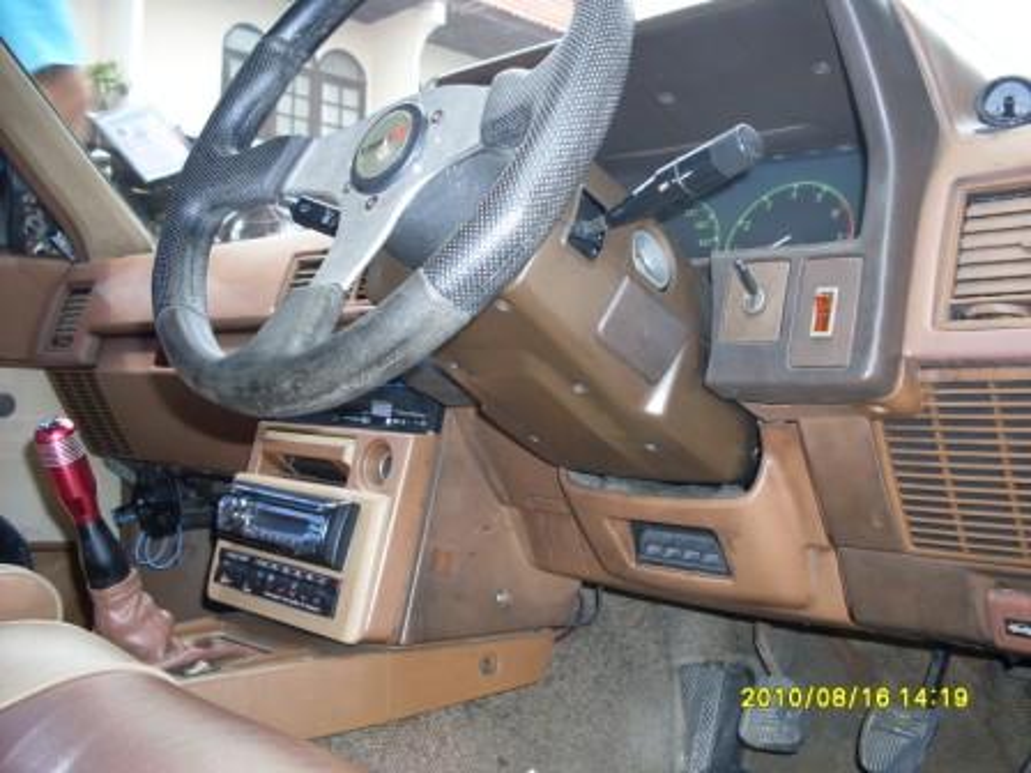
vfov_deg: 37.7
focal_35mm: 38
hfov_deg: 49.0
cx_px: 516
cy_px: 386
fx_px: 1132
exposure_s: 1/45
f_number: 2.8
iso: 100
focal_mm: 6.3
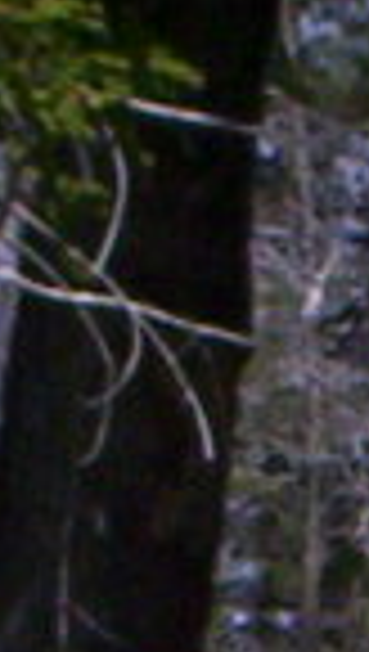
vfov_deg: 5.9
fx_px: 5838
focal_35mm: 337
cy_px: 1983
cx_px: 1292
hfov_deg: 3.5
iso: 100
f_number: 4.5
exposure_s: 1/690
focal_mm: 4.99
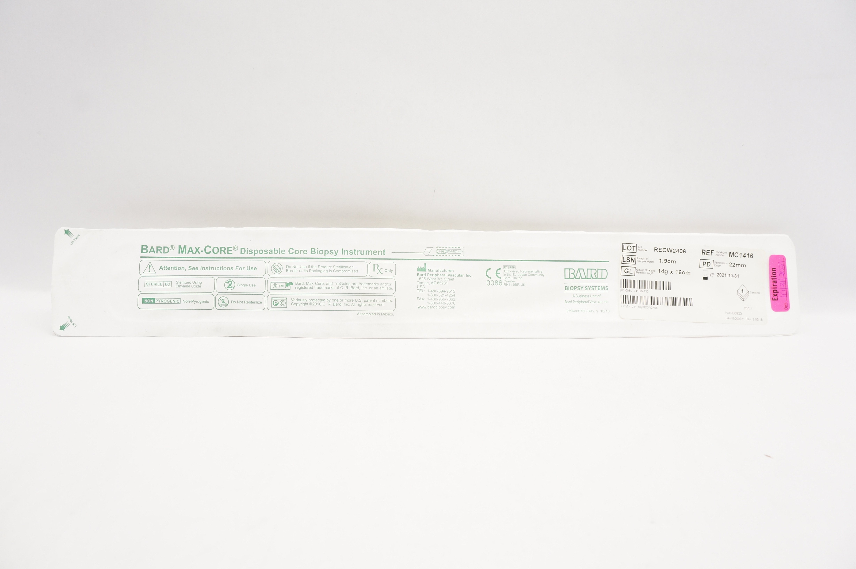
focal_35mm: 27
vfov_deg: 47.8
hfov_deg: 67.4
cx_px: 428
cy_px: 284
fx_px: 641
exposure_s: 1/50
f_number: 6.3
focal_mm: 18
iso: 400
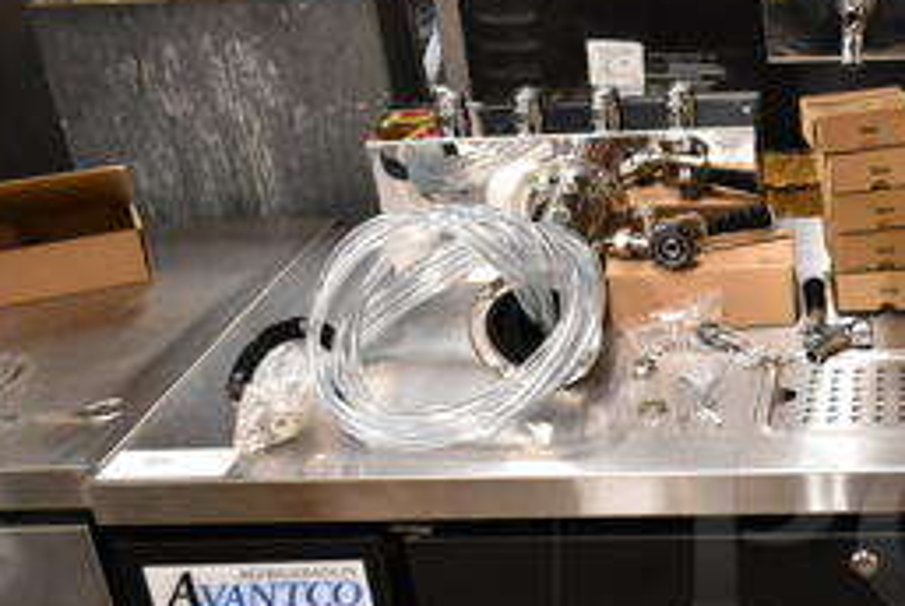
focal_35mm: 64
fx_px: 1611
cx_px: 926
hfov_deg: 29.1
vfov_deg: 20.9
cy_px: 525
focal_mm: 18
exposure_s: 1/125
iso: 4000
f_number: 3.5
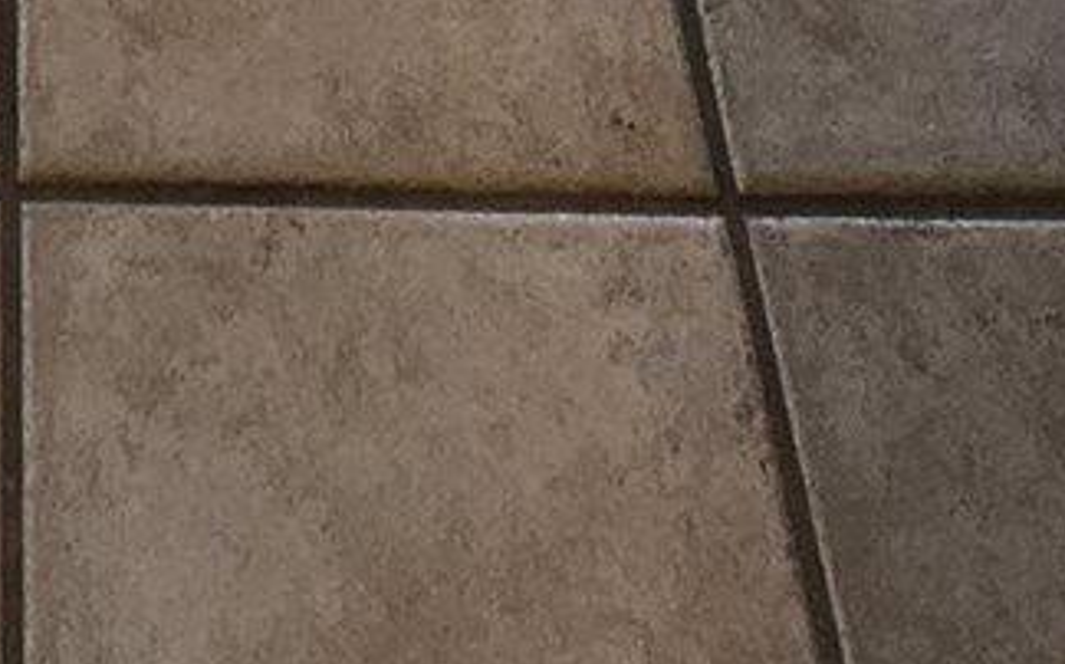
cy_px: -2797
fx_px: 2842
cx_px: -105
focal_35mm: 98
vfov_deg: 6.1
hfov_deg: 20.3
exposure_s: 1/60
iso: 80
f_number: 2.2
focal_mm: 2.2
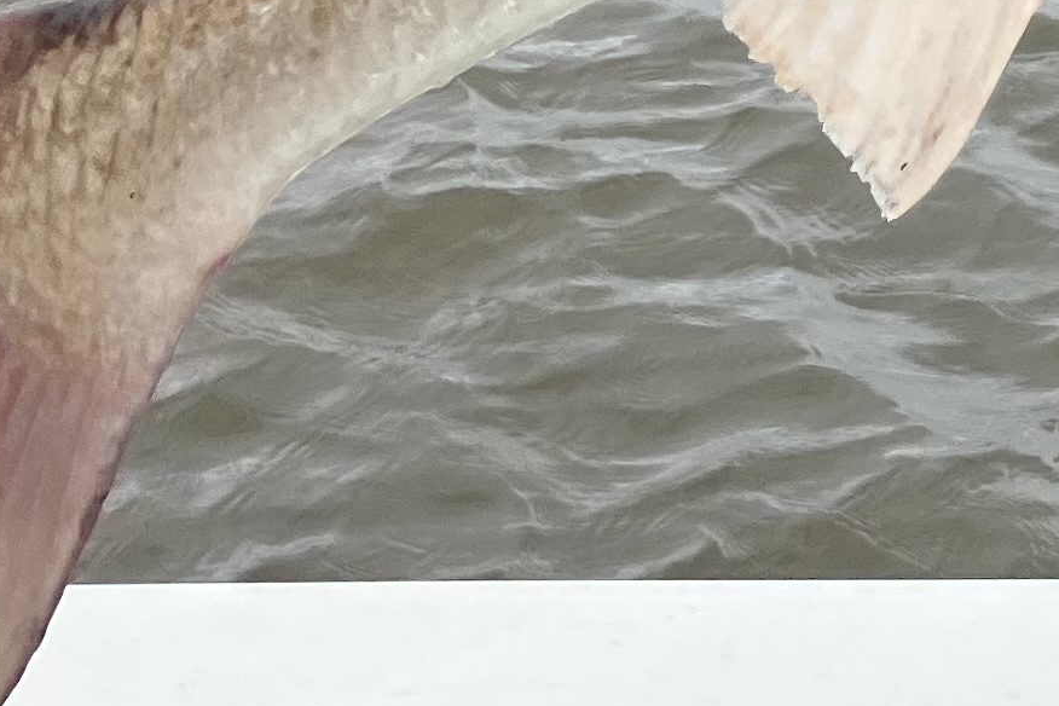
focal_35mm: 134
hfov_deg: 14.1
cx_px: 1688
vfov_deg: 9.5
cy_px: -748
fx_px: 3942
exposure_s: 1/1130
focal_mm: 3.99
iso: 32
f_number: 1.8
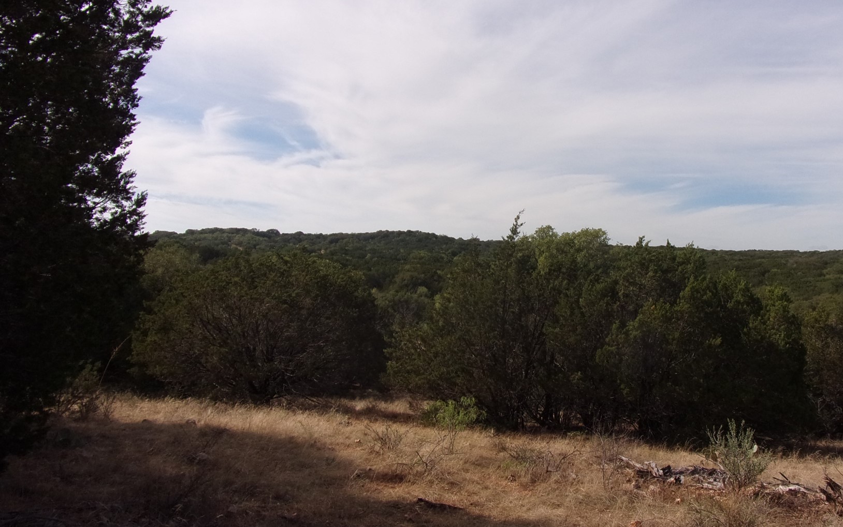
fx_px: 735
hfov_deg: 59.1
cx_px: 514
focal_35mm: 32
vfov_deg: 39.4
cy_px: 231
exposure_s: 1/180
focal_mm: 4.3
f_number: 10.8
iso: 80
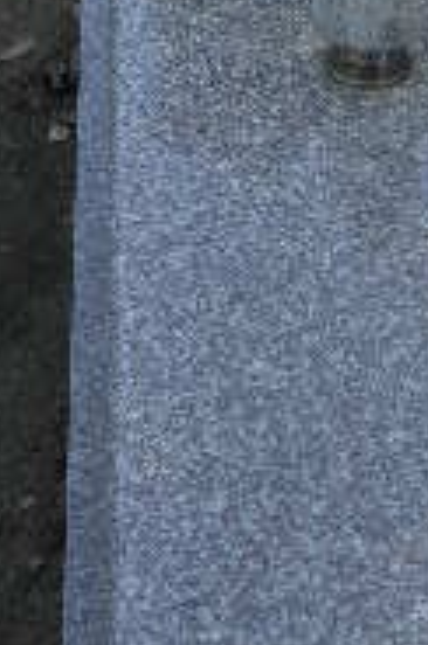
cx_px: 309
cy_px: 60
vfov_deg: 22.8
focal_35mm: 87
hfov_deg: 15.6
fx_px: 1557
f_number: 3.3
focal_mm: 4.3
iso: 64
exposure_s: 1/400
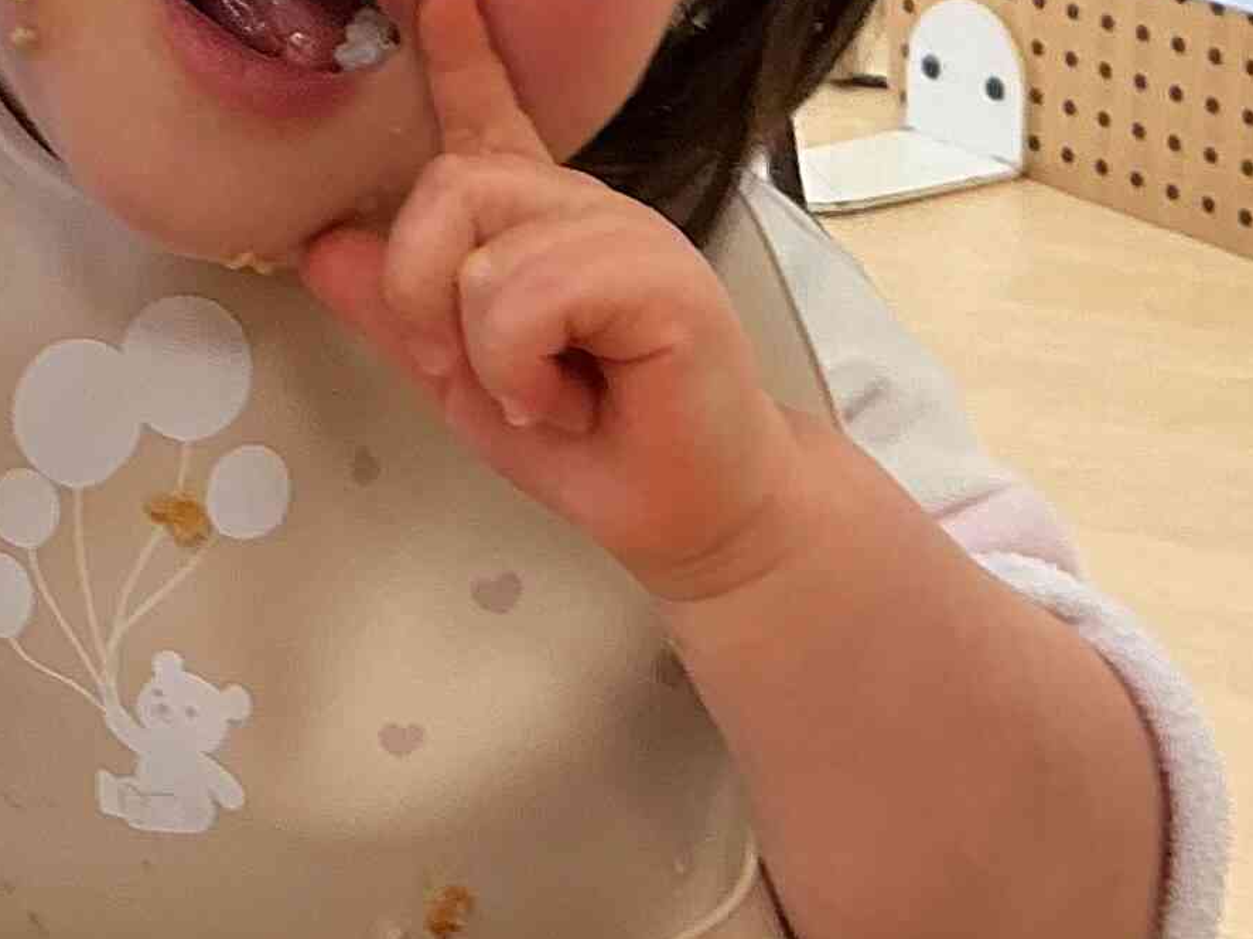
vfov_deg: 11.1
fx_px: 4777
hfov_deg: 14.9
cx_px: 264
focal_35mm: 132
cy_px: -52
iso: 25
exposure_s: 1/100
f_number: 1.8
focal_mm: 3
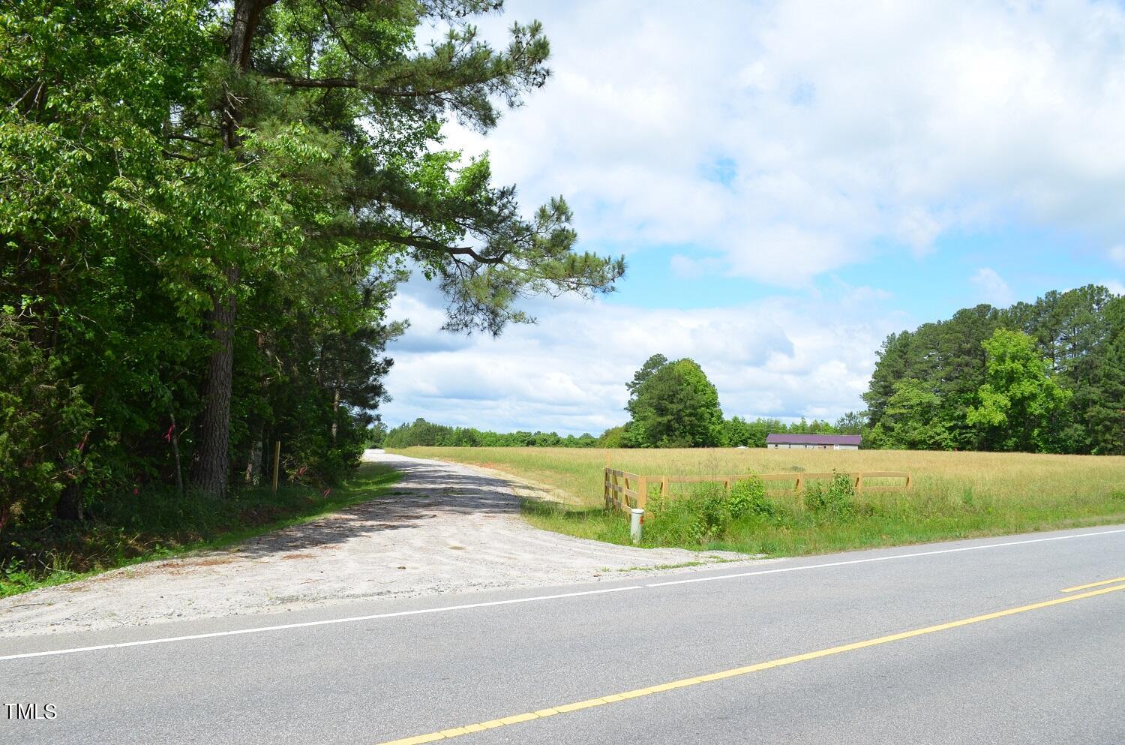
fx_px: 842
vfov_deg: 47.7
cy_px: 372
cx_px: 562
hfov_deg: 67.5
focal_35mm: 27
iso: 125
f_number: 8
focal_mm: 18
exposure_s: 1/250
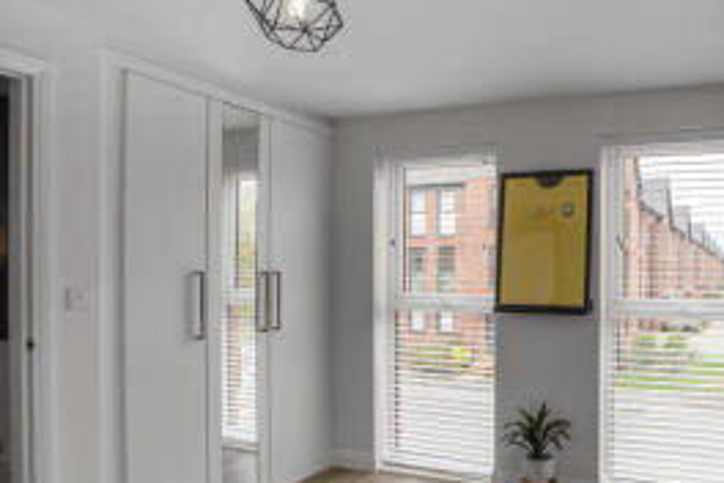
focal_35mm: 27
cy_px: 229
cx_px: 565
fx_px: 543
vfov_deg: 47.9
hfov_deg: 62.5
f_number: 16
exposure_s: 1/15
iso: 100
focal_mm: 15
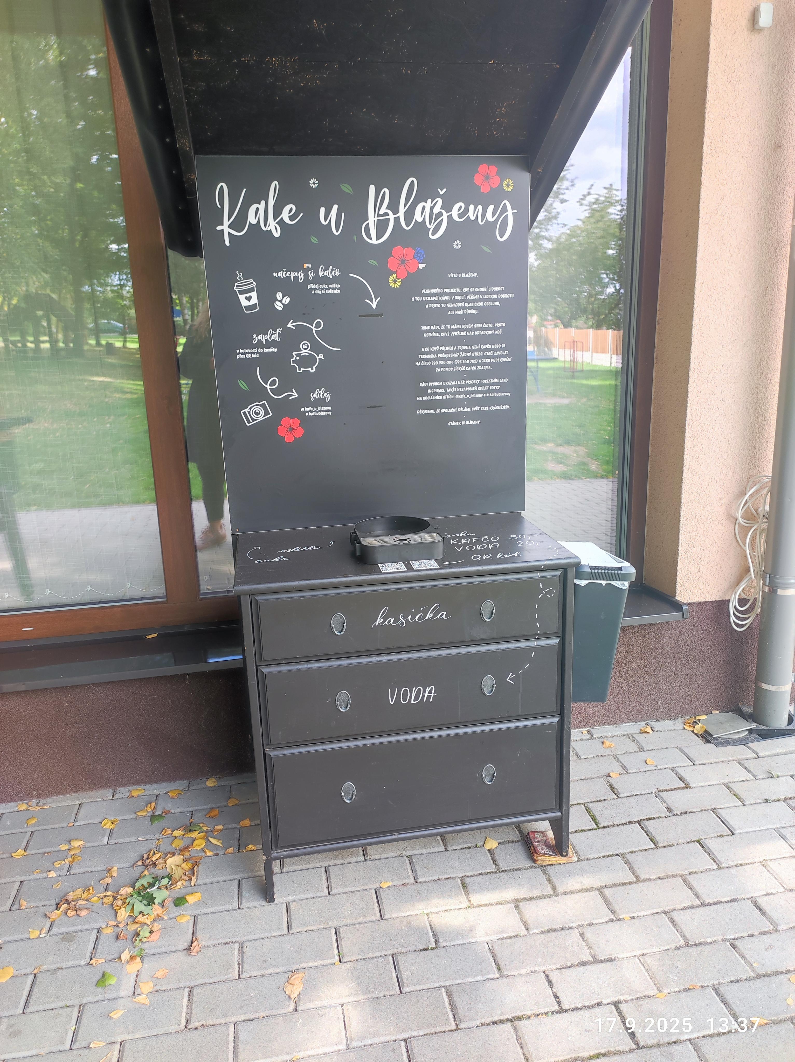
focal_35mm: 25
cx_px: 398
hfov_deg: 54.8
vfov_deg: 69.4
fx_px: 767
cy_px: 531
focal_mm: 4.7
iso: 224
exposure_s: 1/100
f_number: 1.79
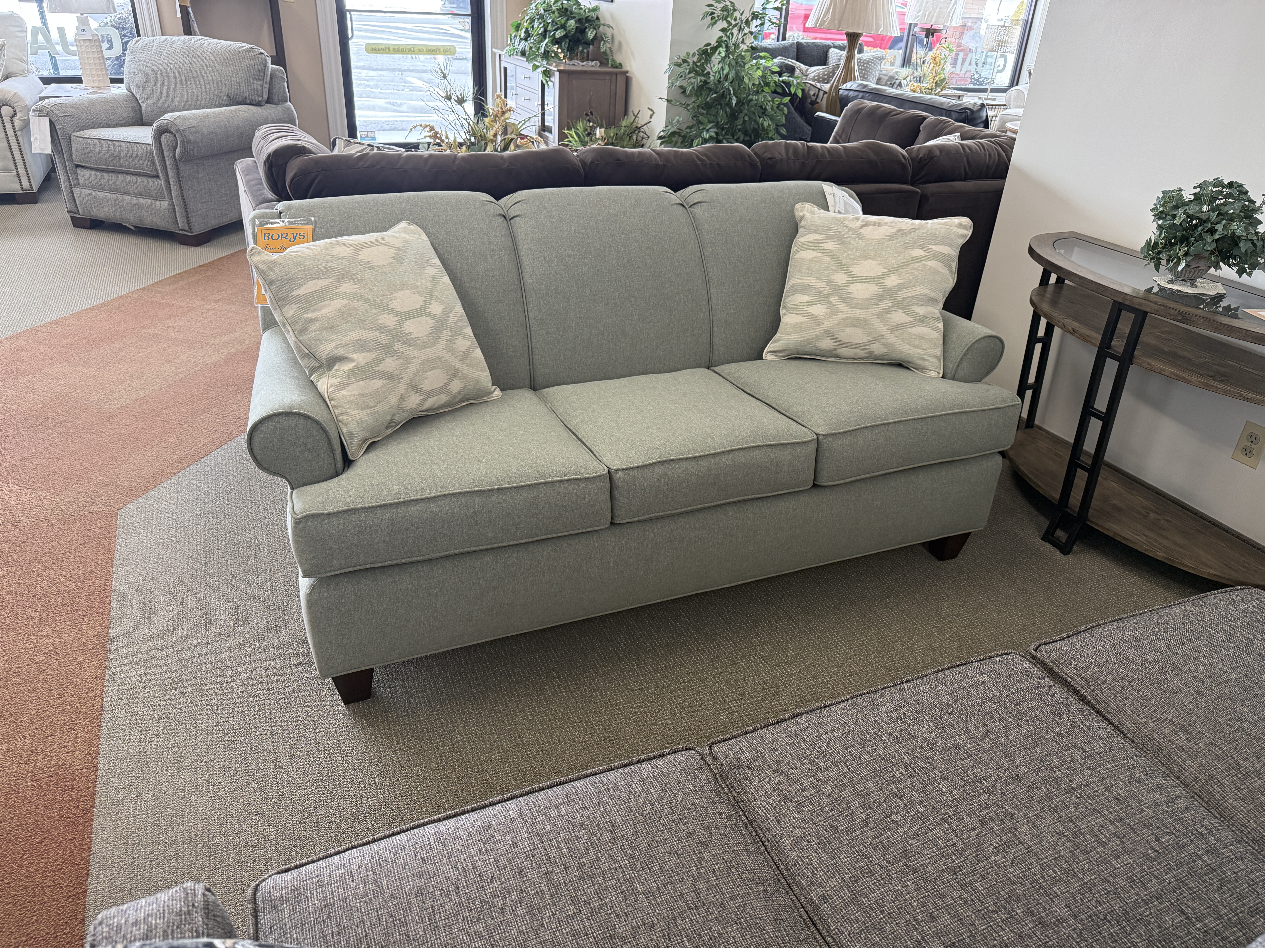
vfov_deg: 56.8
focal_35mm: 24
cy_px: 474
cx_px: 632
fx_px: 877
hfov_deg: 71.6
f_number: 1.78
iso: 320
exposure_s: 1/120
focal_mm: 6.76
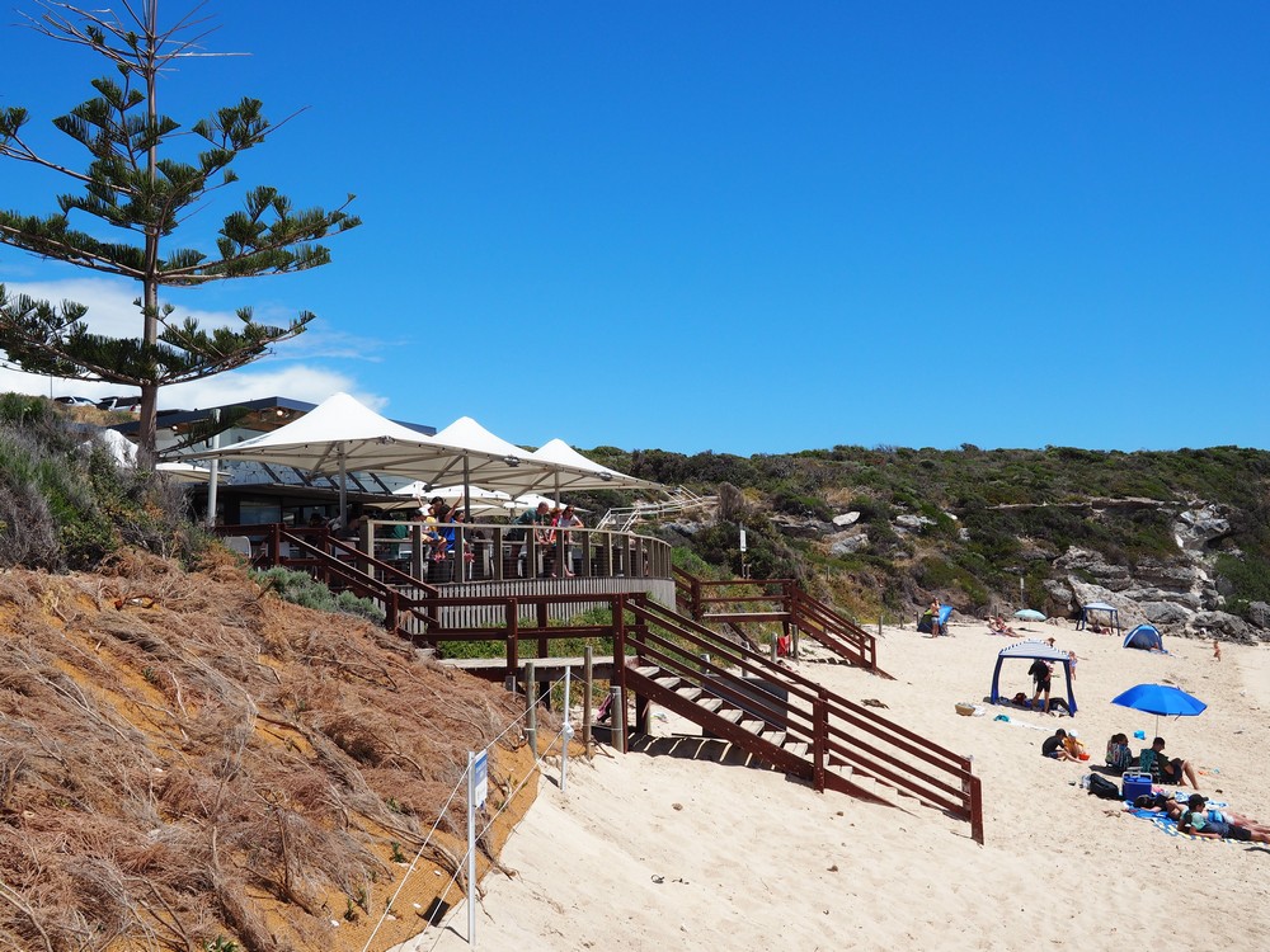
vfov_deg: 39.7
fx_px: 1321
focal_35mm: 36
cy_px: 476
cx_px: 635
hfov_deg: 51.4
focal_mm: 18
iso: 200
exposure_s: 1/400
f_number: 11
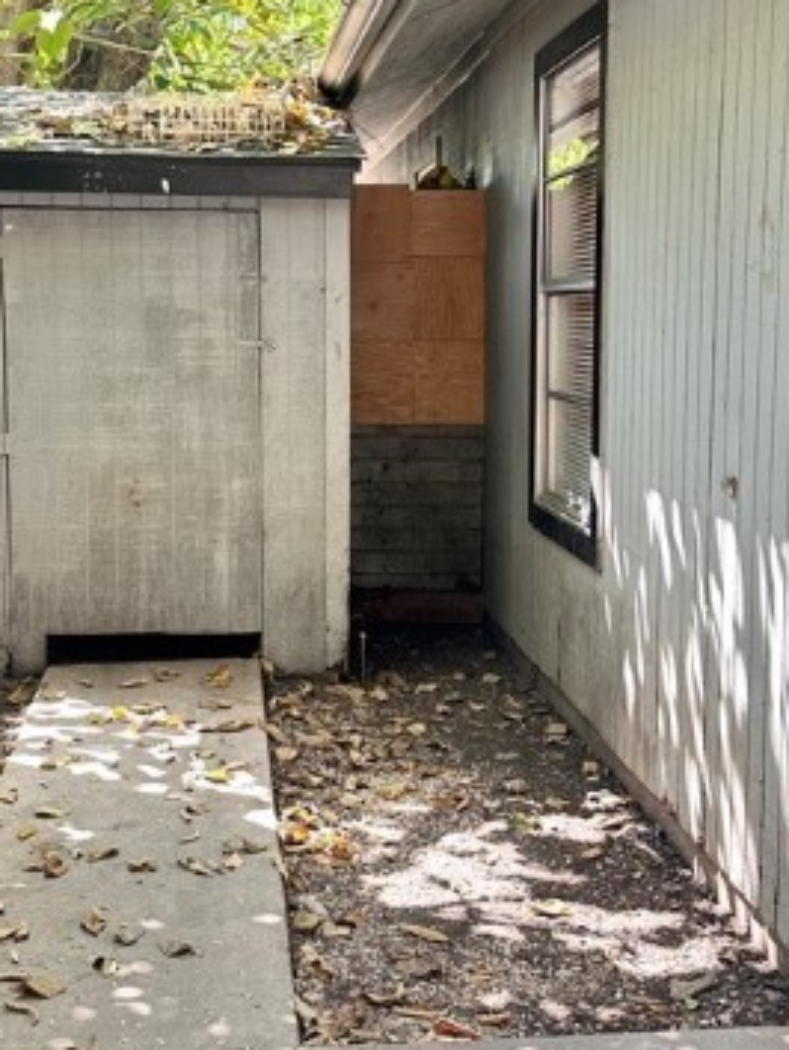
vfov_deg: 36.8
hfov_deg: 28.1
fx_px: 1578
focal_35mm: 52
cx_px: 383
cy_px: 472
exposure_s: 1/171
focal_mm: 6.86
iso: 80
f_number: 1.78
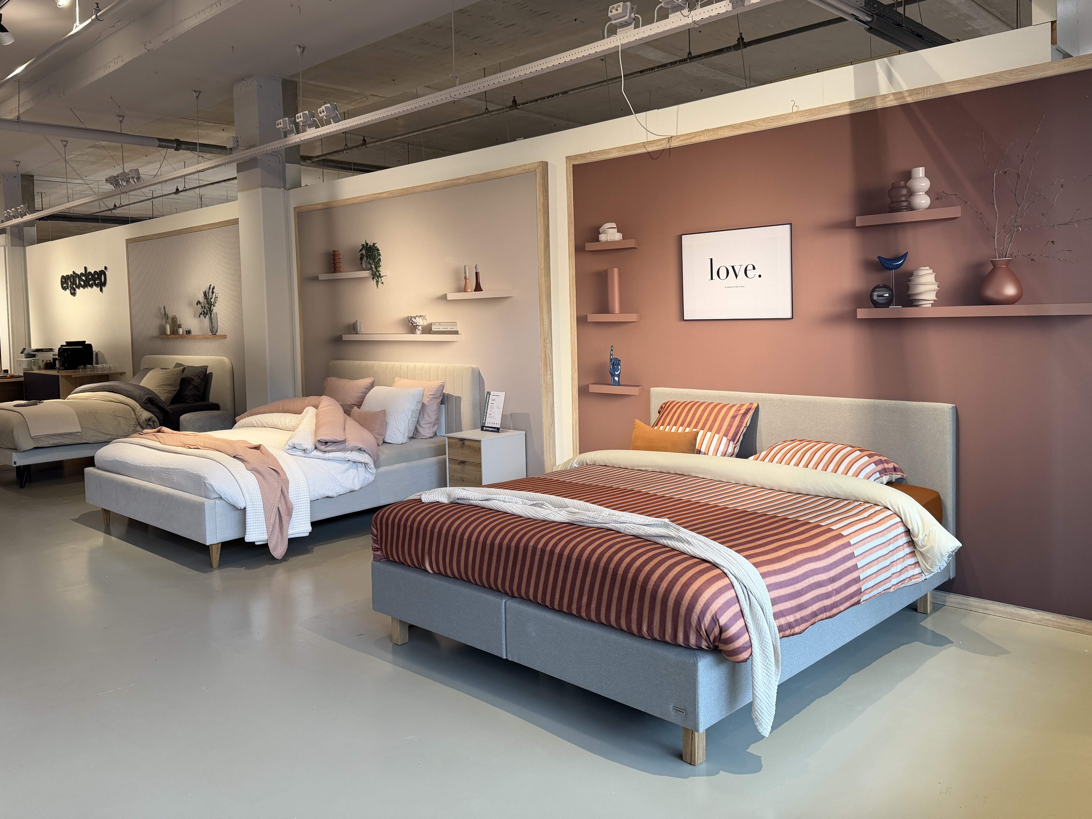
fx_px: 757
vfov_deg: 56.8
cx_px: 546
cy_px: 410
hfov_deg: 71.6
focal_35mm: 24
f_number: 1.78
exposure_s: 1/100
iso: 160
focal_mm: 6.76
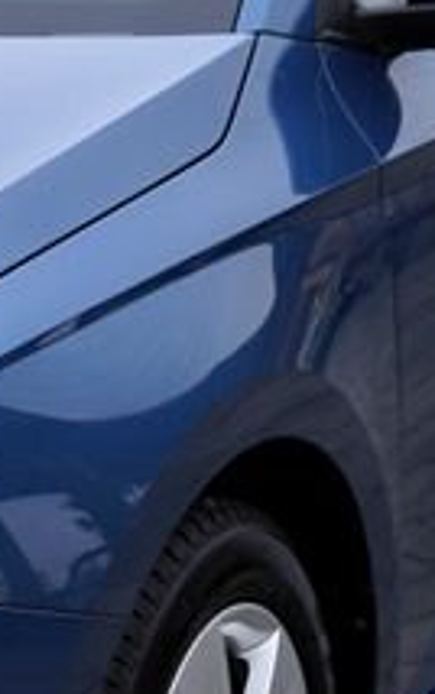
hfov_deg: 7.8
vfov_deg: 13.0
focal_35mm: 161
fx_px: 3050
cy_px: 394
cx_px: -412
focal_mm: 33
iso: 100
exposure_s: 1/80
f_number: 3.5
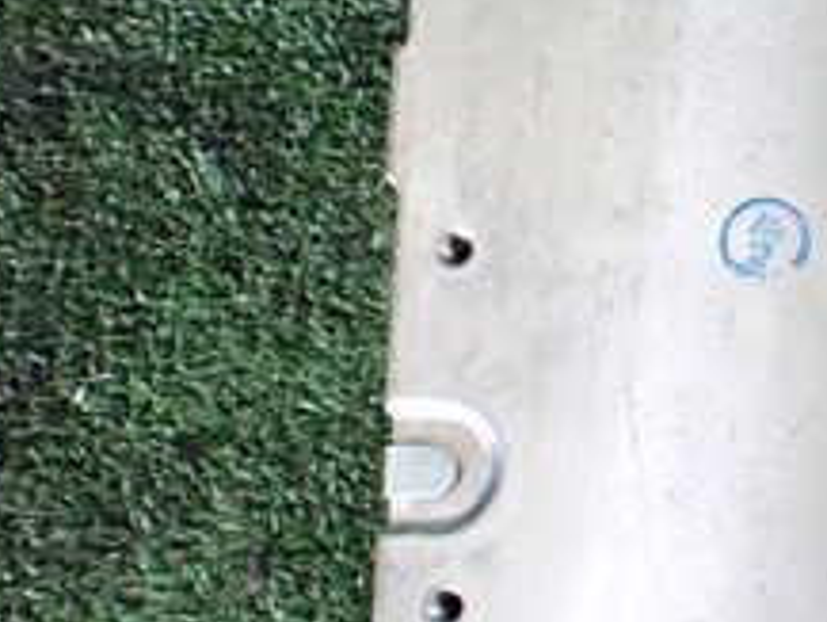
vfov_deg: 17.7
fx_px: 1984
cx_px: 964
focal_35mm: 83
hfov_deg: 22.0
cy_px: 202
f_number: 2.3
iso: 640
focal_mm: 5.4
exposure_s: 1/125
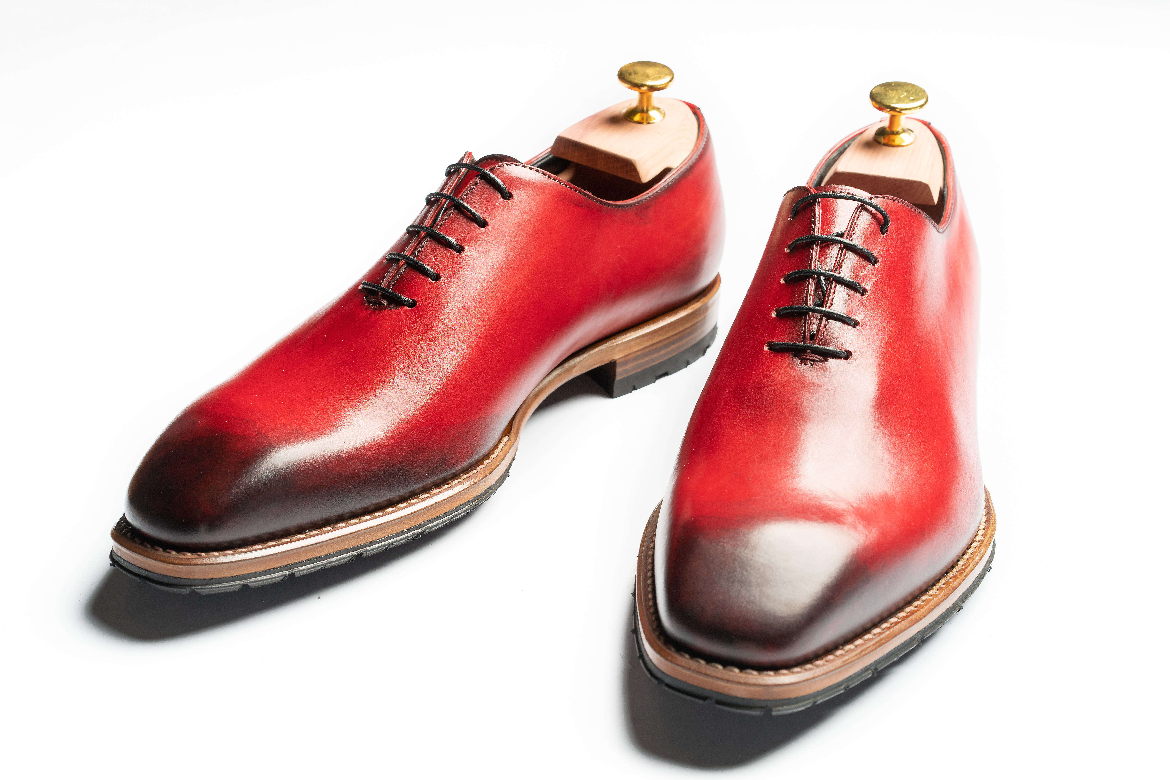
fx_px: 1787
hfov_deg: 36.2
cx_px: 585
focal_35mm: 55
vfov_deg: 24.6
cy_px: 390
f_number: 10
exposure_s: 1/125
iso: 100
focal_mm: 55
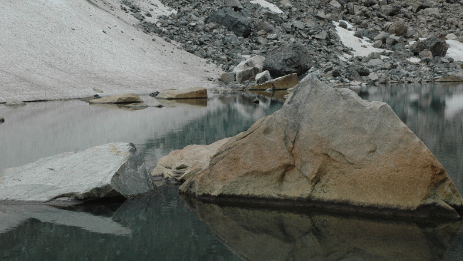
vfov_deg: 20.1
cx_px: 231
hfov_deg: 34.9
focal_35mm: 60
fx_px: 737
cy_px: 138
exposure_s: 1/800
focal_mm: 38
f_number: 9
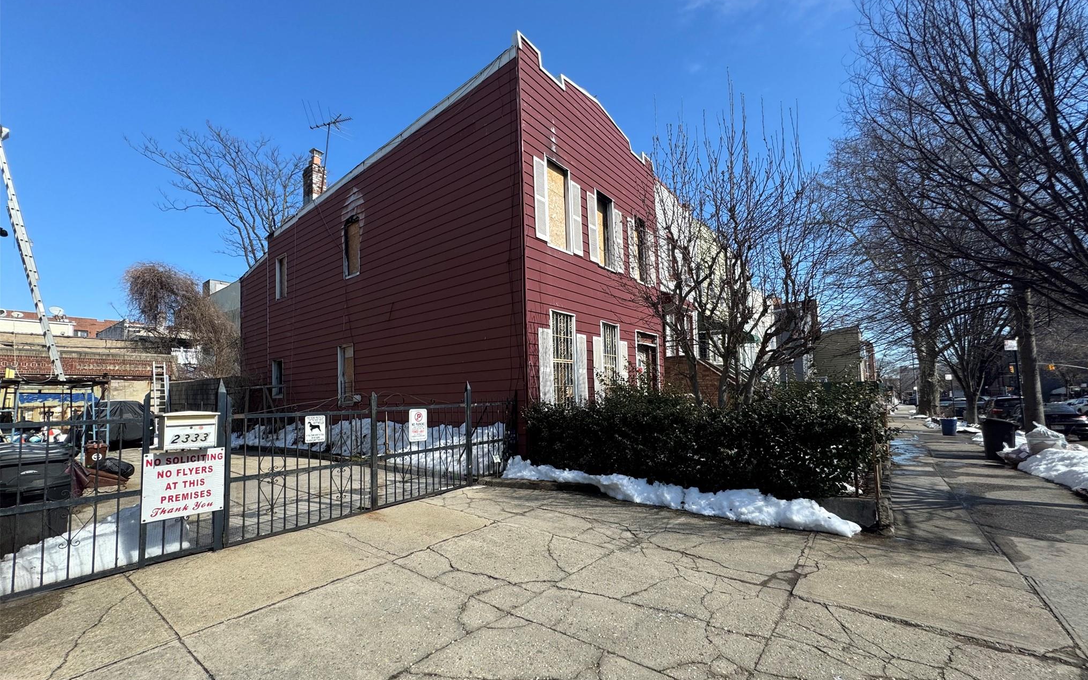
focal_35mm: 15
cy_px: 373
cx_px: 549
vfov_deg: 74.6
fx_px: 445
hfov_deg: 101.5
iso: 50
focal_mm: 2.22
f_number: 2.2
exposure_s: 1/1880
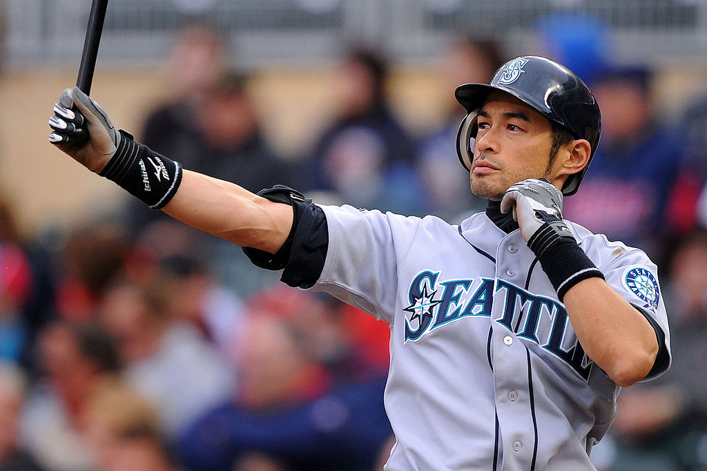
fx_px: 12760
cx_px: 354
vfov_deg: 2.1
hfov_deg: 3.2
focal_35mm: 650
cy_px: 236
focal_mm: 650
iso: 1600
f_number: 4.8
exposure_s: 1/1000
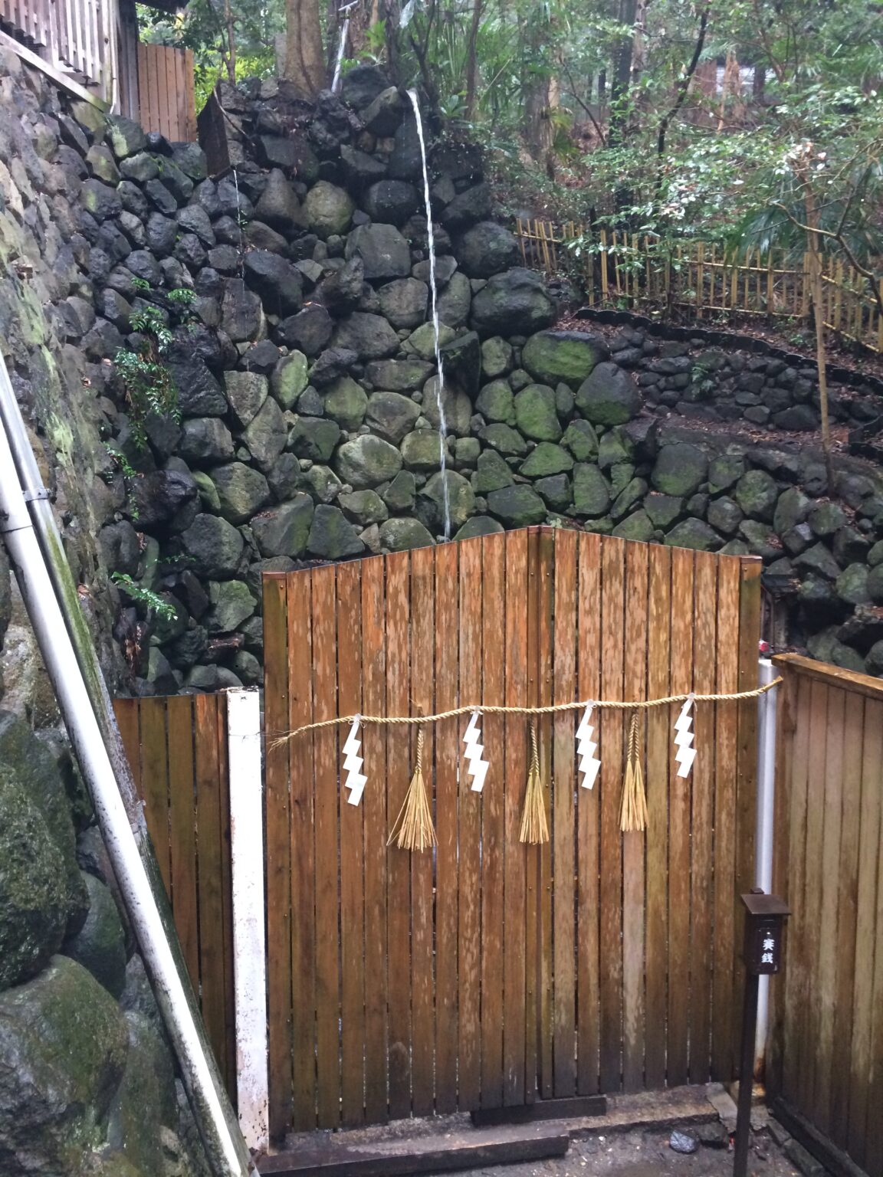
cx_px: 442
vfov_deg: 61.7
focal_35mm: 29
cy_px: 588
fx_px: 986
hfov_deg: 48.2
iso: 125
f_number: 2.2
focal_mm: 4.15
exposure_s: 1/30
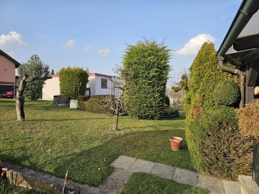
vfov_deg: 58.9
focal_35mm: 23
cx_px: 130
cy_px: 97
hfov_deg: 73.9
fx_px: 172
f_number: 1.7
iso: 20
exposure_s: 1/719
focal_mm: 6.3
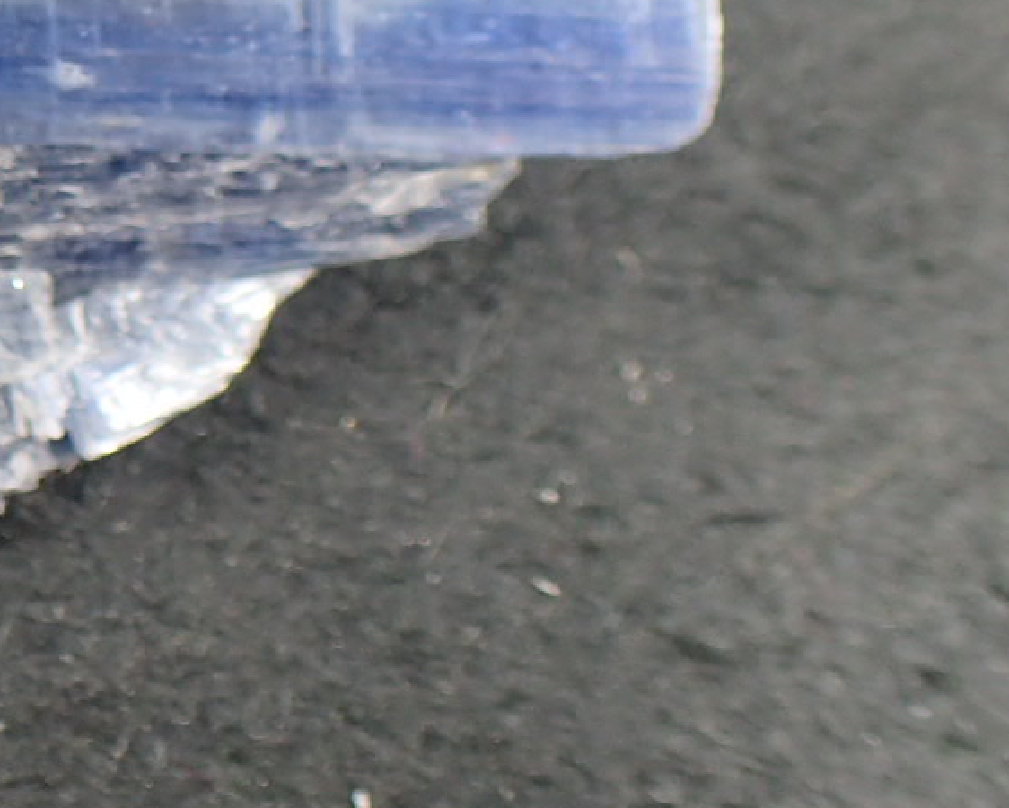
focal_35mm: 100
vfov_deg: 15.2
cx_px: -601
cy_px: 16
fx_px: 2987
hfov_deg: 16.9
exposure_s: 1/125
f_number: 2.3
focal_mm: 5.5
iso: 200
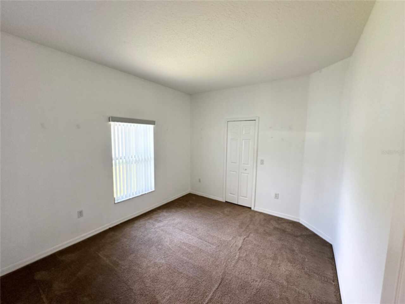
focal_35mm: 14
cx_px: 202
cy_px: 152
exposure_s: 1/120
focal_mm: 2.22
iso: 125
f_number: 2.2
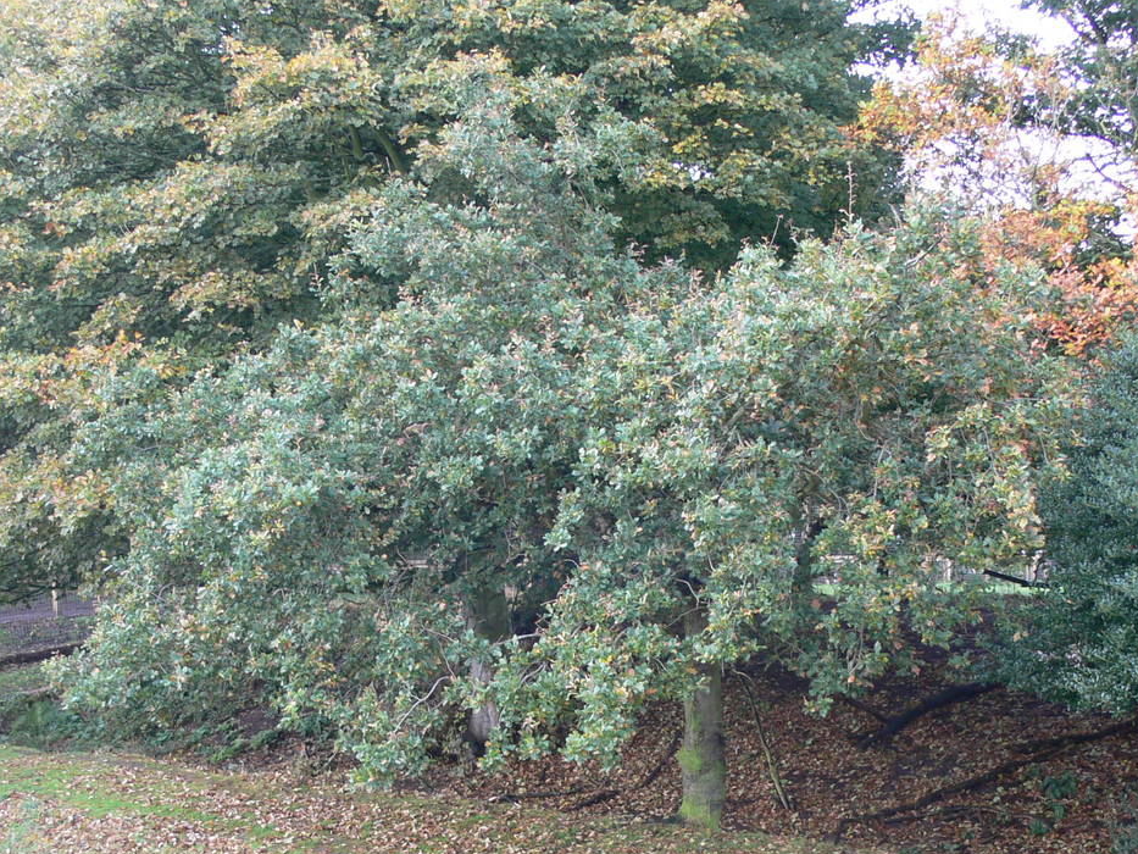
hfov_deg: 32.2
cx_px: 584
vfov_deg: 23.9
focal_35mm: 60
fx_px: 1973
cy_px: 721
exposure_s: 1/40
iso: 80
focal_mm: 7.4
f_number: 2.8
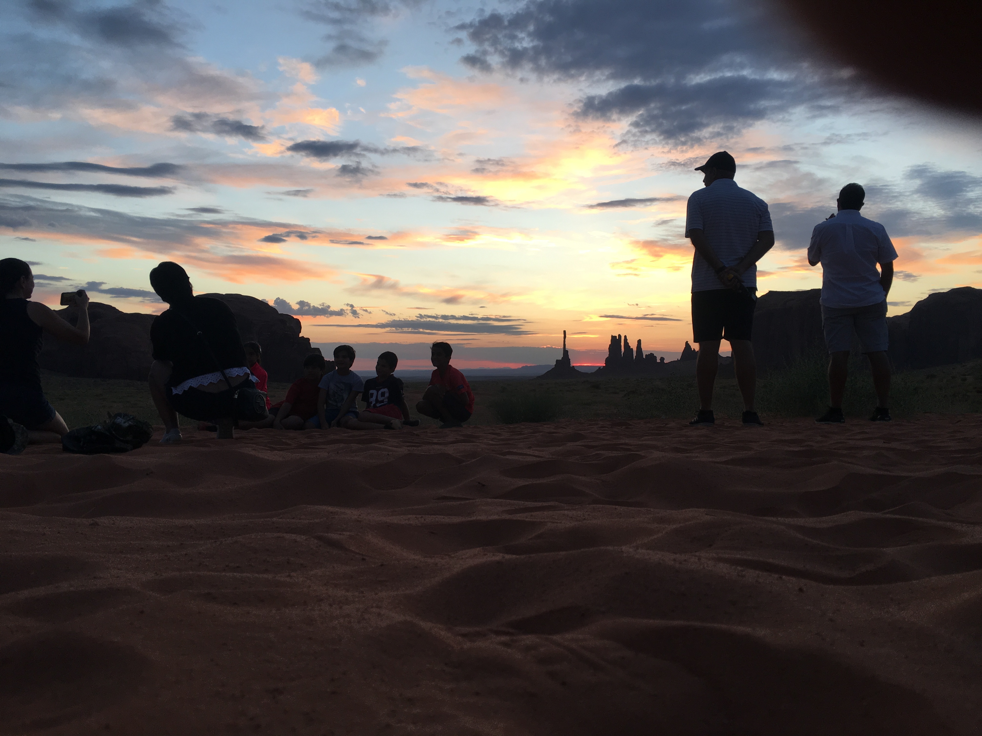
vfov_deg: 48.2
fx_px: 823
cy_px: 368
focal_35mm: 29
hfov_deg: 61.7
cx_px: 491
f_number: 2.2
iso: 32
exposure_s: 1/120
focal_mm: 4.15
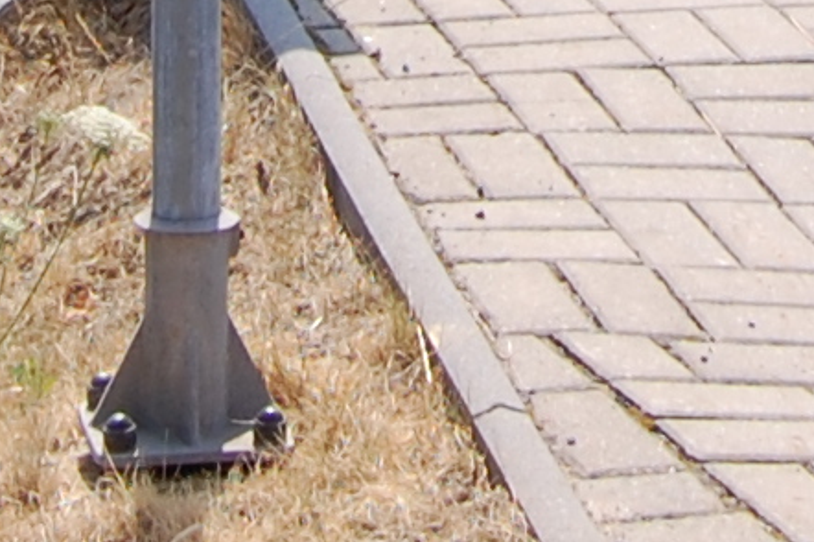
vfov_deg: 6.2
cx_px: 785
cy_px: -1007
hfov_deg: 10.0
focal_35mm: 204
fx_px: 4609
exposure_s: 1/320
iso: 200
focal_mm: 20
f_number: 9
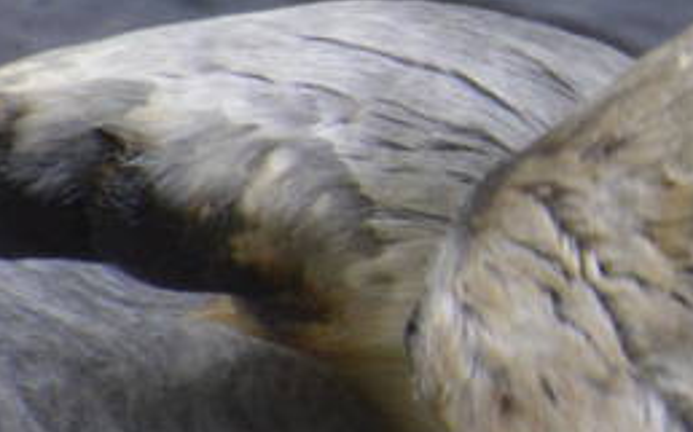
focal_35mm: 2838
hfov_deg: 0.7
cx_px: 919
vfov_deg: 0.5
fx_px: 53577
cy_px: 3
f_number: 6.3
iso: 1400
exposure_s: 1/500
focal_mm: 300
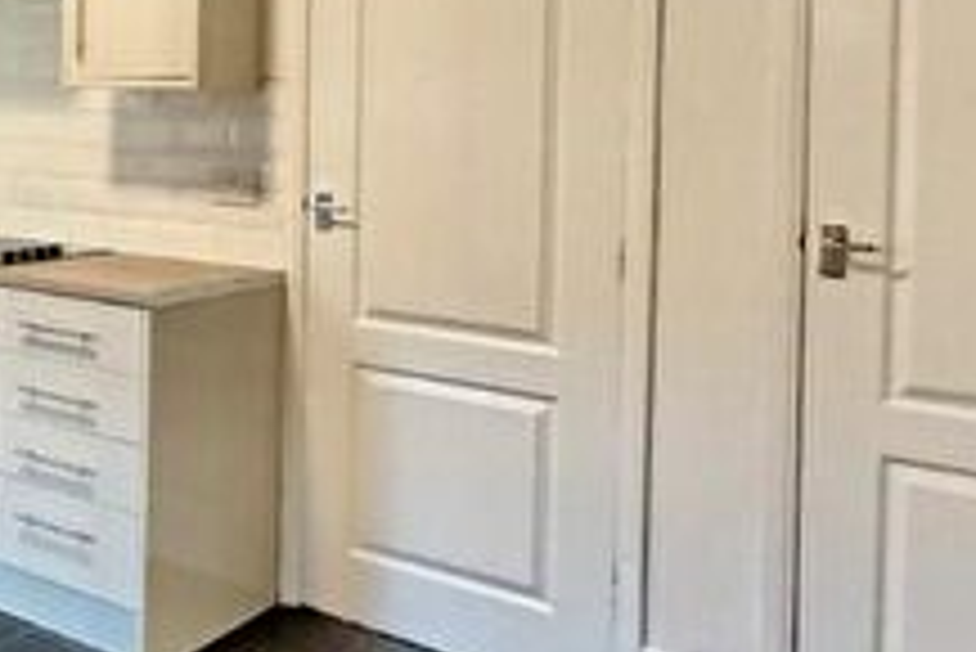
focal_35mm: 47
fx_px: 1275
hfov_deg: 35.7
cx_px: -99
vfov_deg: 28.0
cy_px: 110
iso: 320
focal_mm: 2.22
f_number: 2.2
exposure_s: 1/50
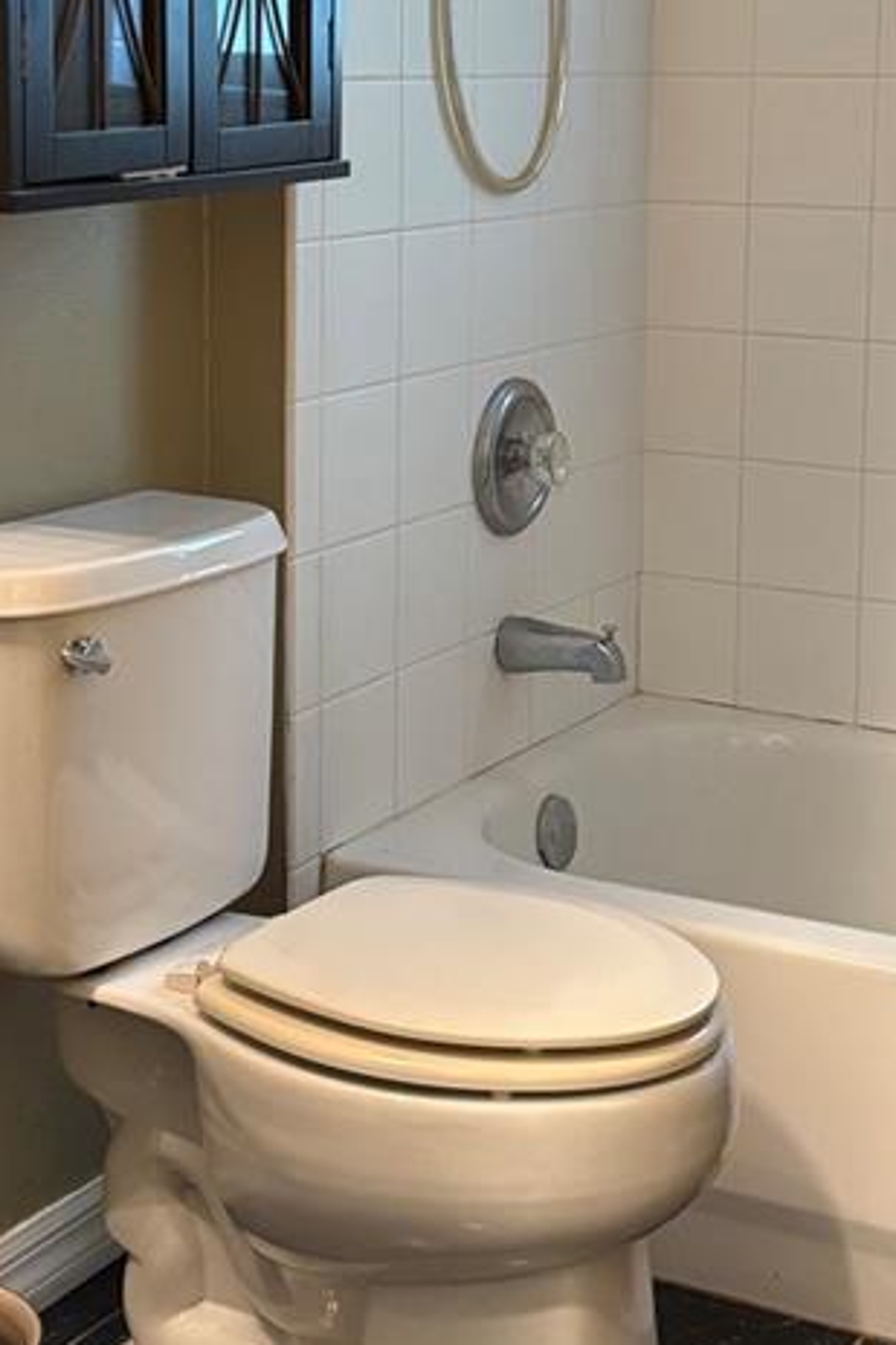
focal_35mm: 70
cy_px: 386
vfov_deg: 28.5
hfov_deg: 19.4
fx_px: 2615
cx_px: 464
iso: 500
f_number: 1.6
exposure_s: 1/60
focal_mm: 5.96
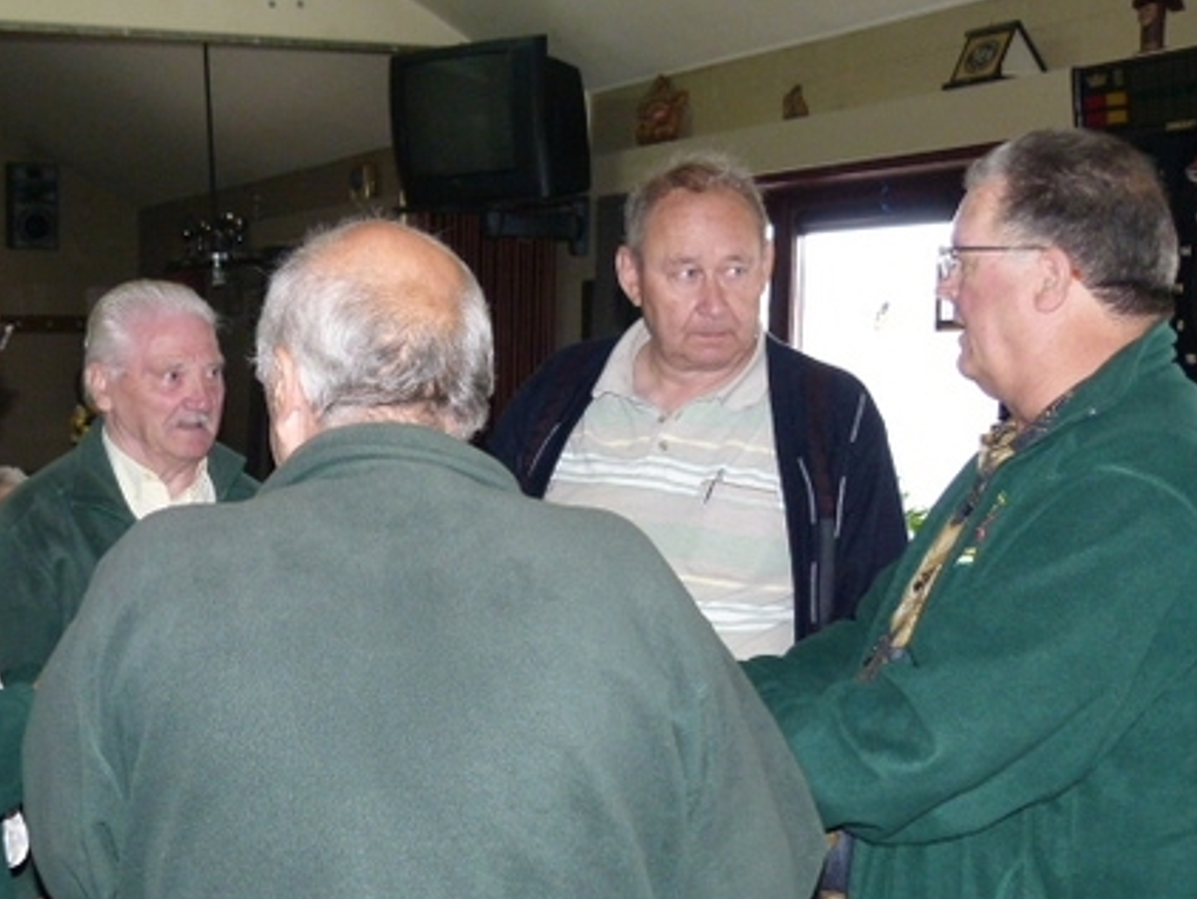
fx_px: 1868
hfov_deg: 35.2
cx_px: 414
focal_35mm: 54
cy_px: 564
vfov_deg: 27.0
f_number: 3.1
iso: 250
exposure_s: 1/30
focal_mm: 6.8
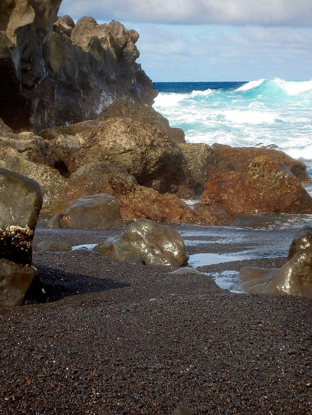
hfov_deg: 14.5
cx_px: 156
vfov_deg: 19.3
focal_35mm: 102
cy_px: 208
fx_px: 1226
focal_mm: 16.8
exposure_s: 1/400
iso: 100
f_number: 4.9
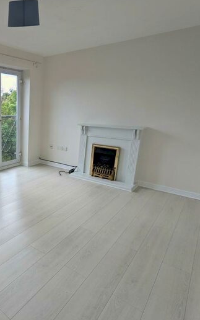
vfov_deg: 77.1
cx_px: 15
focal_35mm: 23
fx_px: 200
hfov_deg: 47.1
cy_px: 159
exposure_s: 1/331
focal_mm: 2.22
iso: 27
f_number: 2.2
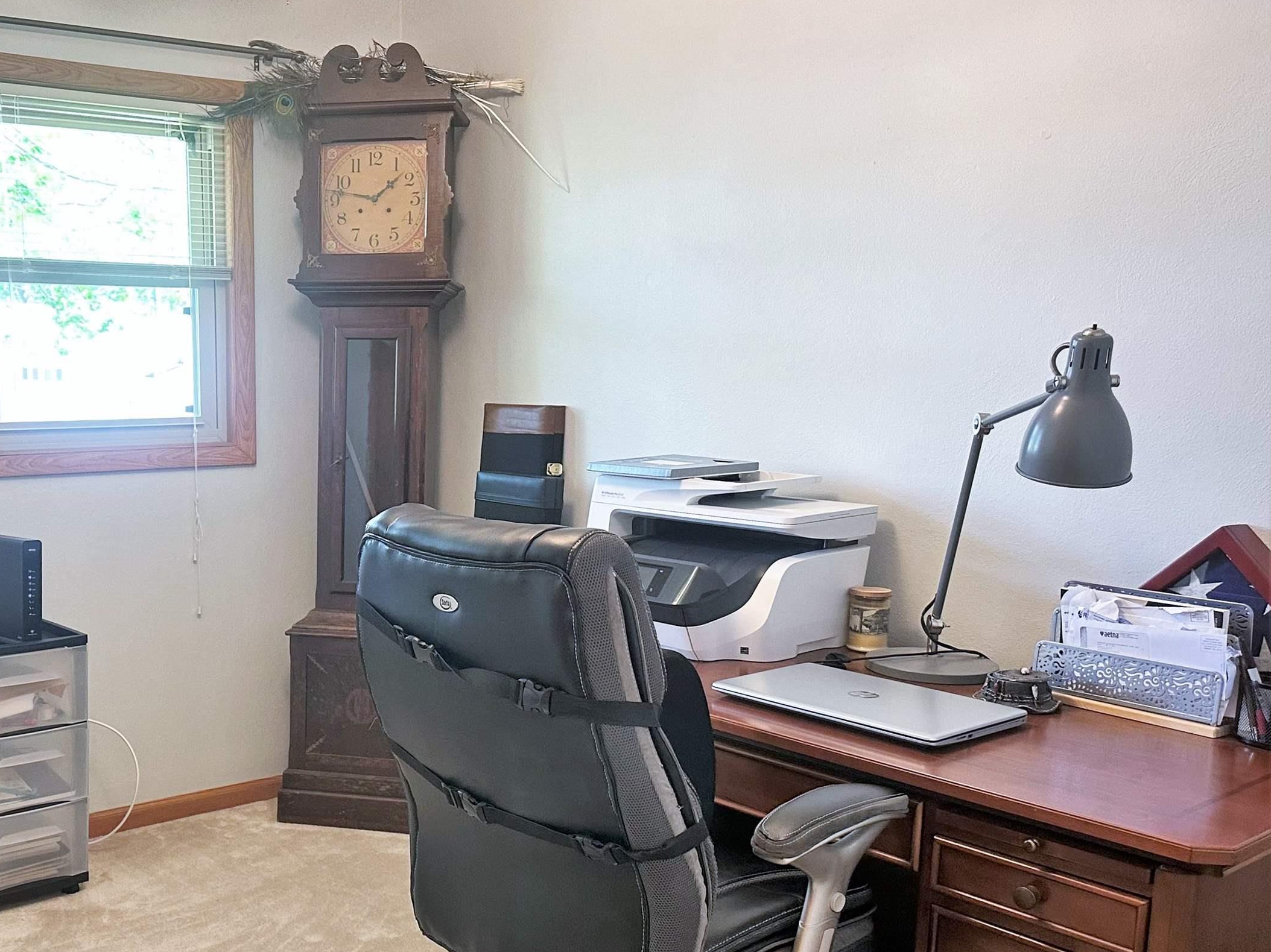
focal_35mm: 35
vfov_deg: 40.6
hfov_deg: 50.9
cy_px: 555
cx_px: 351
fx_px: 1285
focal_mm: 6.86
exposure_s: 1/60
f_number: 1.78
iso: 250
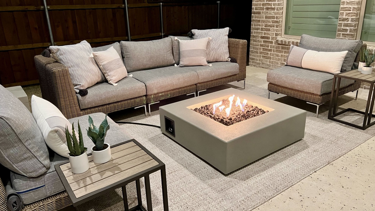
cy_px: 99
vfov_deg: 40.2
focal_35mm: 29
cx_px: 190
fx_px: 288
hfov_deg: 66.1
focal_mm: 5.7
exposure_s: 1/40
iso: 400
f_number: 1.5
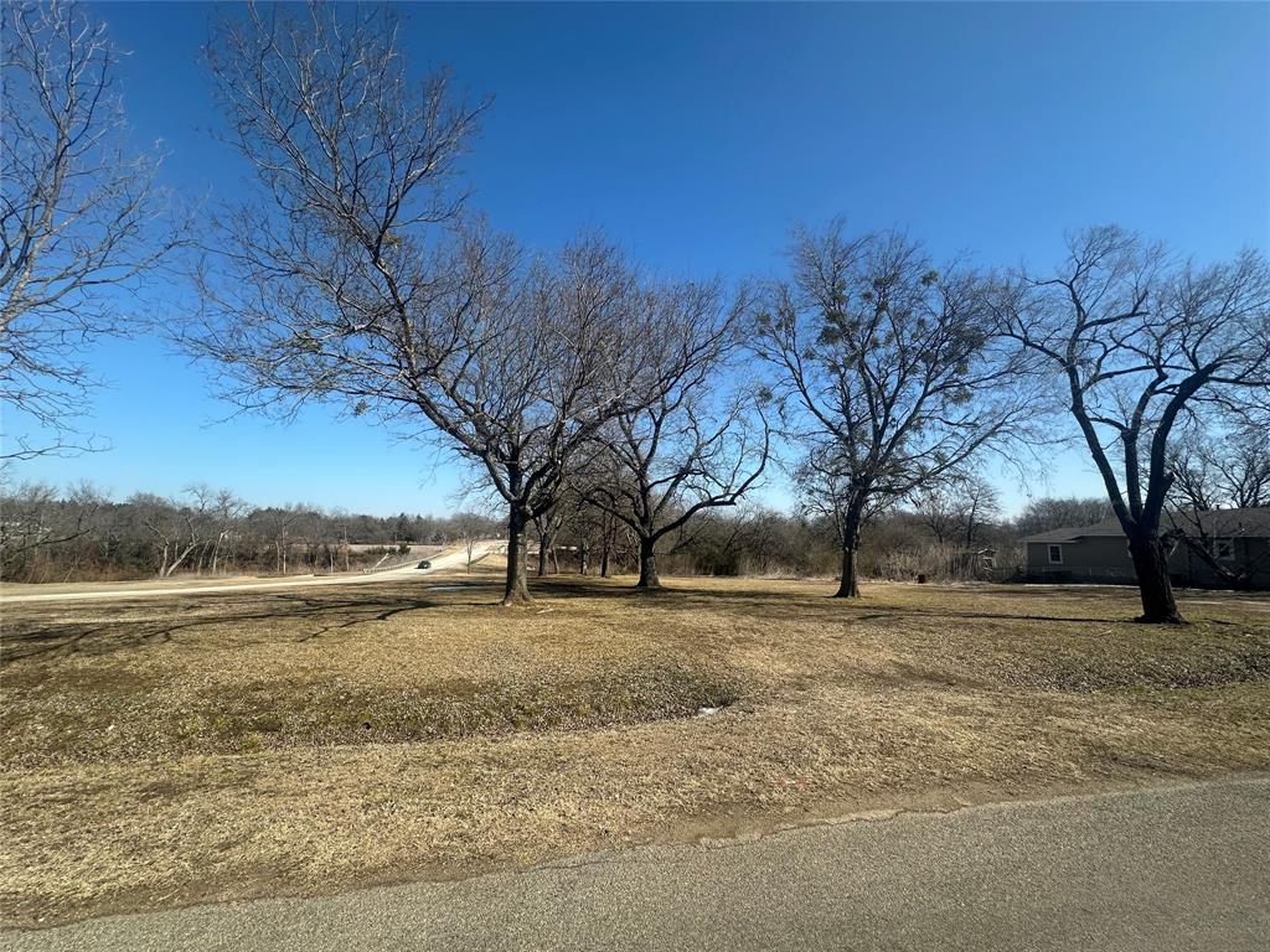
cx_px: 635
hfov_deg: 102.1
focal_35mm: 14
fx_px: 514
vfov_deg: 85.7
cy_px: 476
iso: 40
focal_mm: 2.22
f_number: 2.2
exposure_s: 1/1667
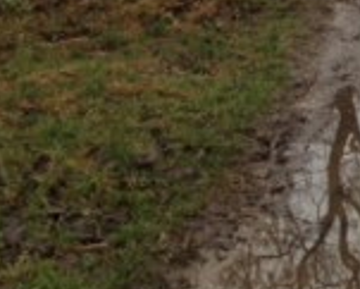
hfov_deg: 12.7
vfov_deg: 10.7
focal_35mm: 136
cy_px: -213
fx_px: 1450
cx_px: 668
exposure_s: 1/120
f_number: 2.4
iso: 80
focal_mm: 4.28
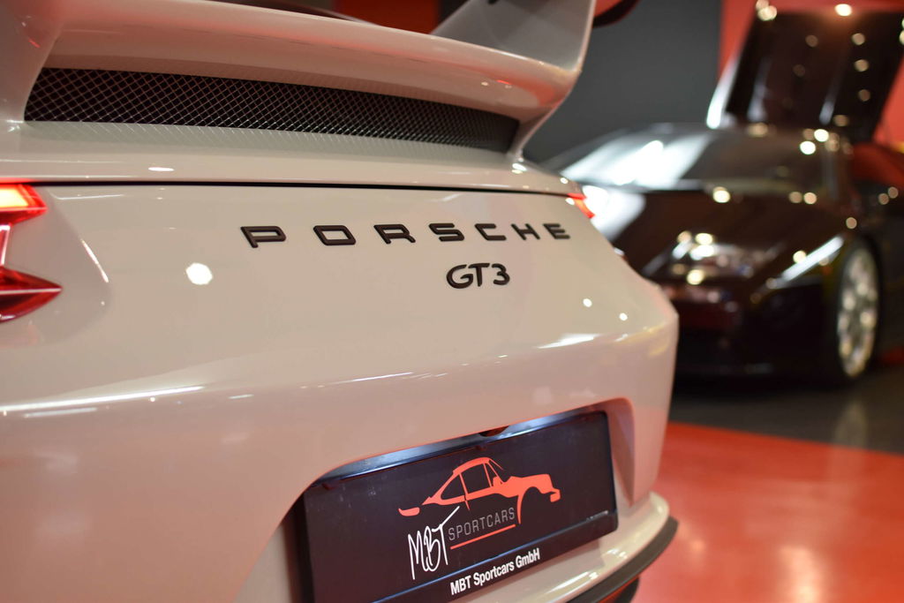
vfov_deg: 25.8
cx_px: 452
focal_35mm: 52
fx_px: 1318
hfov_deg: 37.8
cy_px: 302
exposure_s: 1/60
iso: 800
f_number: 2.8
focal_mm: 35
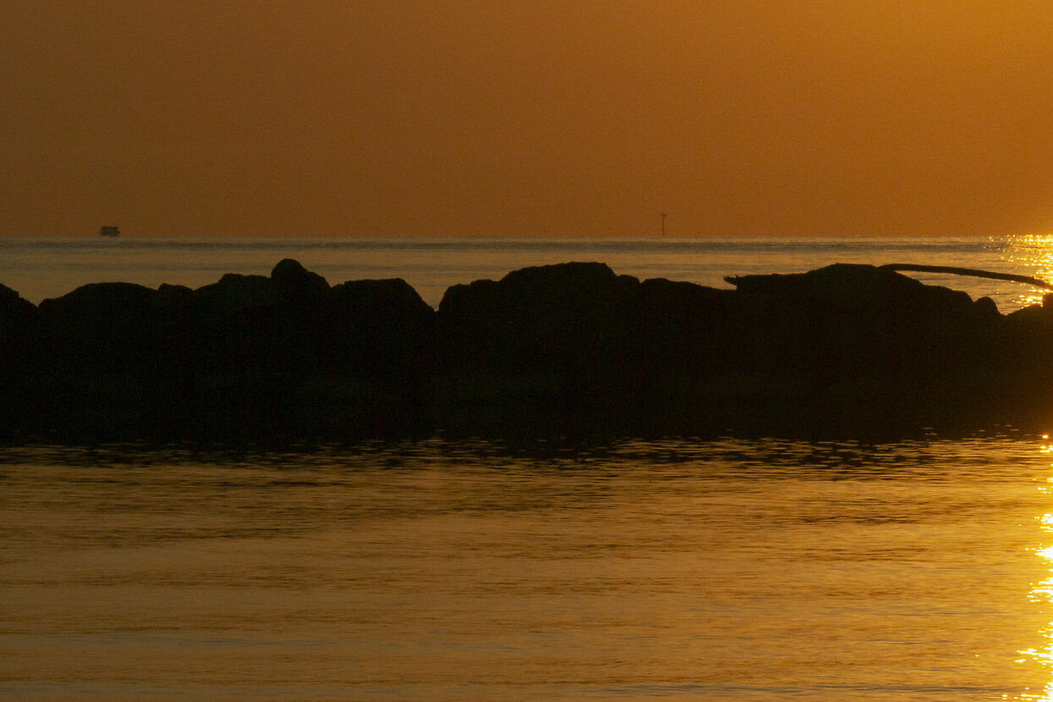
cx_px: 460
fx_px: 8861
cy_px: 491
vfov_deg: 4.5
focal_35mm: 303
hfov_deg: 6.8
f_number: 16
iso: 200
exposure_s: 1/2000
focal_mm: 105
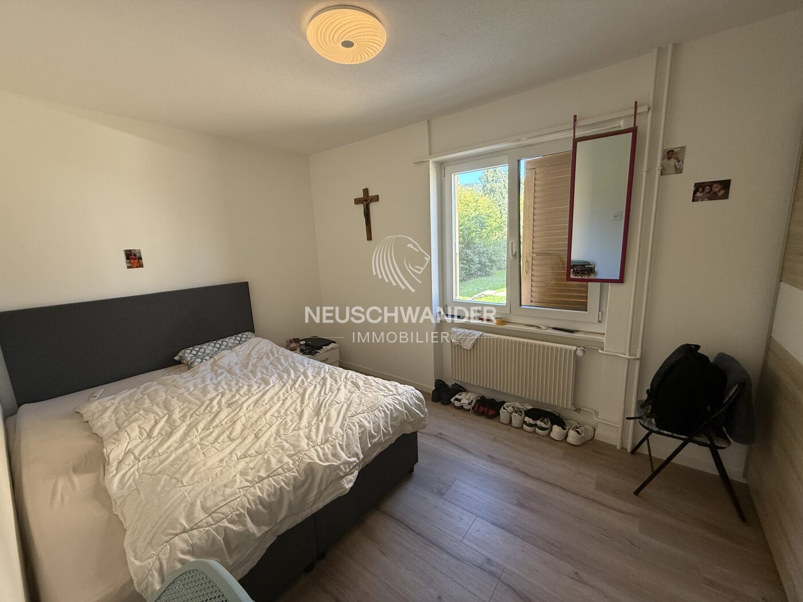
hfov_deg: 102.1
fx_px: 325
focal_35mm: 14
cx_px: 402
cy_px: 301
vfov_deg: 85.7
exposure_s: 1/99
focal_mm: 2.22
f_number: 2.2
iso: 160
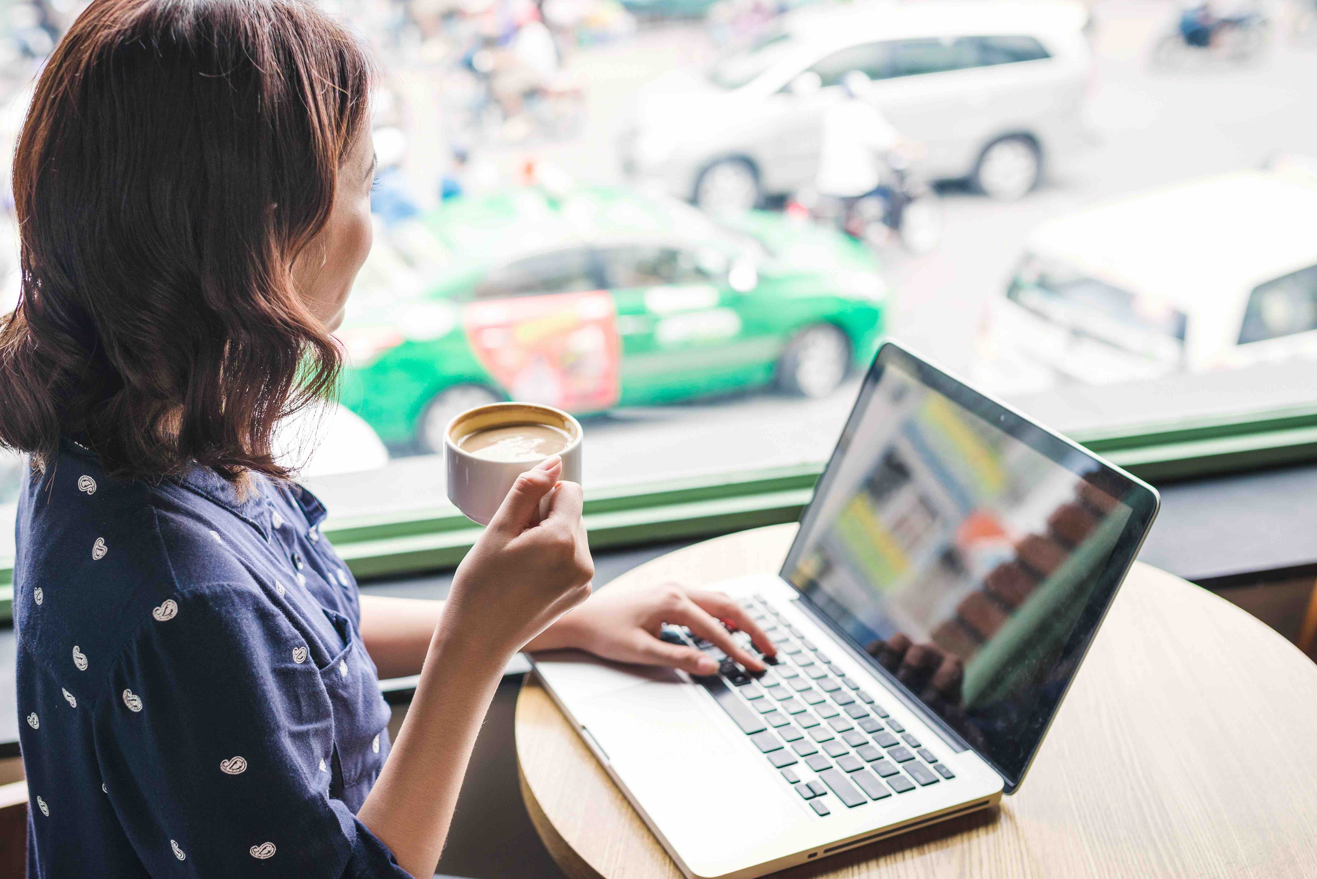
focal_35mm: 46
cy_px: 385
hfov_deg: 42.6
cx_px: 541
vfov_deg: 29.2
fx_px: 1683
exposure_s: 1/400
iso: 200
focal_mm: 35
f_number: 2.8
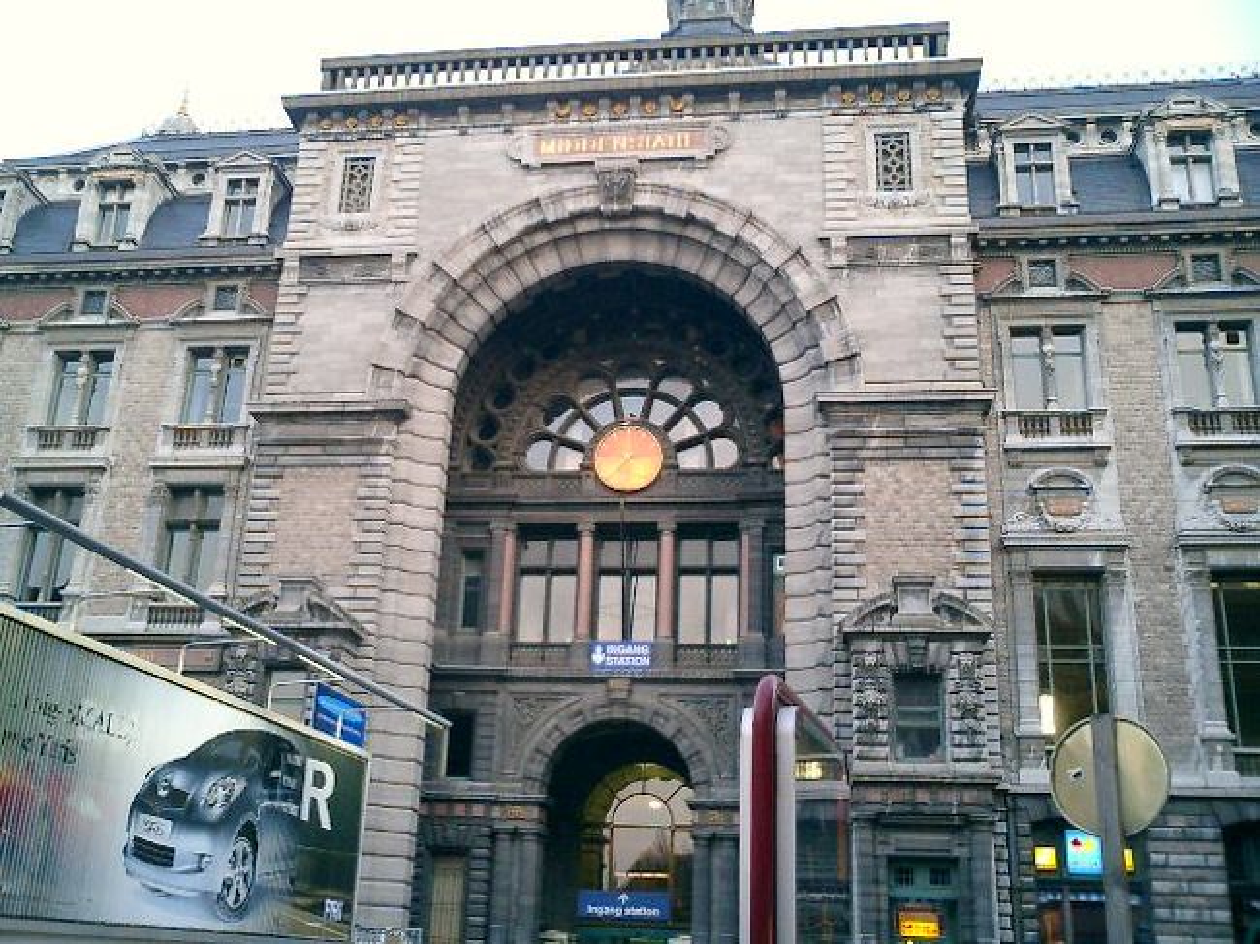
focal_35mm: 36
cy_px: 472
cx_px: 630
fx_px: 1310
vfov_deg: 39.6
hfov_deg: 51.4
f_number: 3.2
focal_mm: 7.5
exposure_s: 1/40
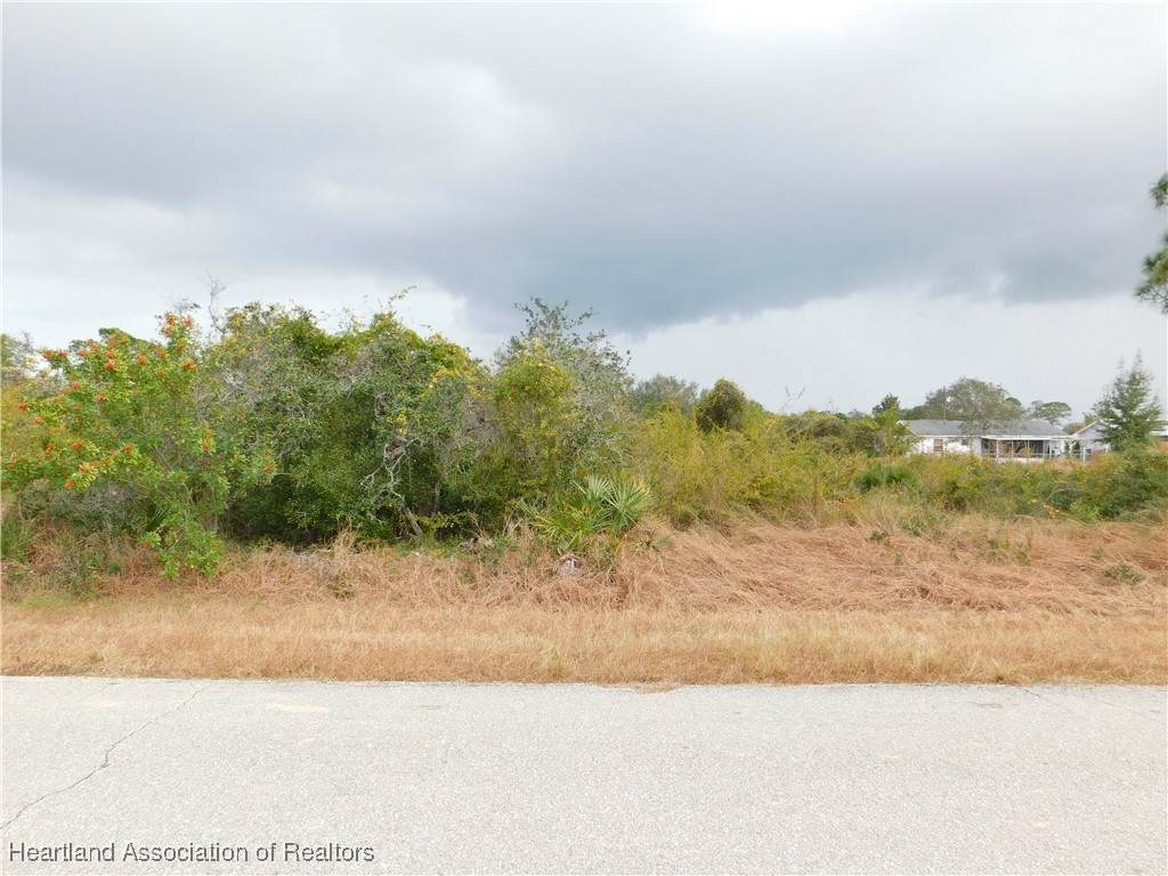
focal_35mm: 23
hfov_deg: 73.9
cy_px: 438
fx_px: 776
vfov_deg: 58.9
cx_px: 584
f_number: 3
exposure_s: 1/640
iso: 125
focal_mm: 4
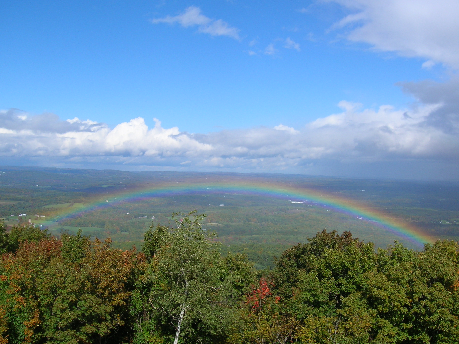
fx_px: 450
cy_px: 172
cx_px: 230
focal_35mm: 34
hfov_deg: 54.0
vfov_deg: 41.7
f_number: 4.9
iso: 50
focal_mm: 5.7
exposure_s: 1/556
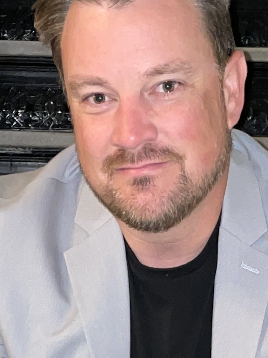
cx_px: 159
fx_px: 568
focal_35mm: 55
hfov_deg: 26.5
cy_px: 227
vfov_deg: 34.7
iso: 100
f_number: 1.6
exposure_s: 1/4
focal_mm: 4.2
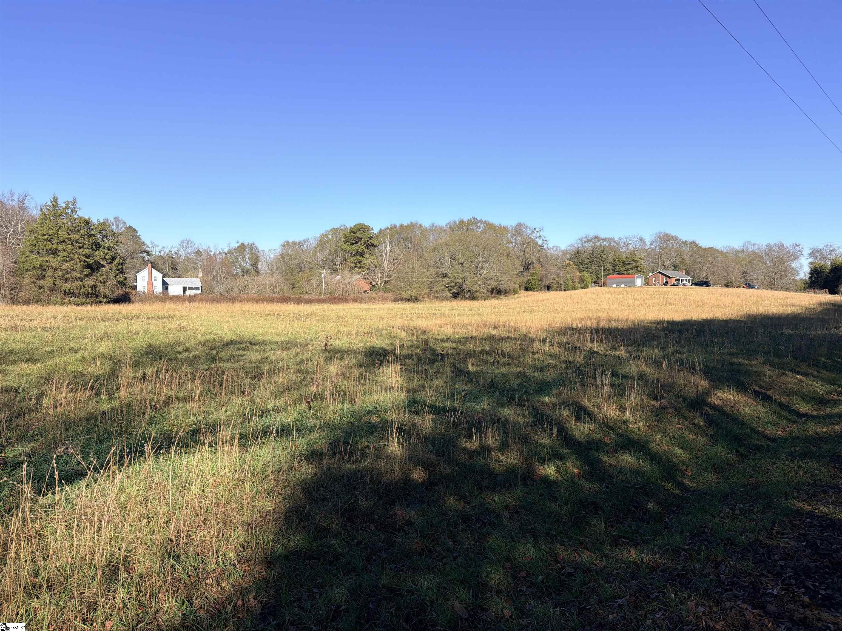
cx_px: 421
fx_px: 584
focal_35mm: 24
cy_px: 316
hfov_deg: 71.6
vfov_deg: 56.8
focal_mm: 6.76
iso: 80
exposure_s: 1/4673
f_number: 1.78
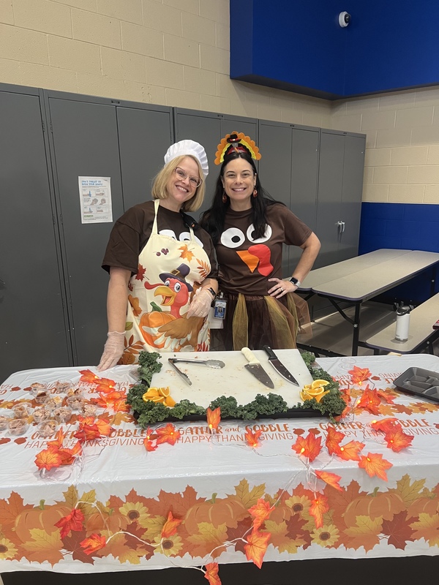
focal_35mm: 26
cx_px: 220
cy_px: 292
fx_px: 440
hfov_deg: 53.1
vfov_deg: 67.3
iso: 125
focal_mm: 5.7
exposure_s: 1/60
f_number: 1.5
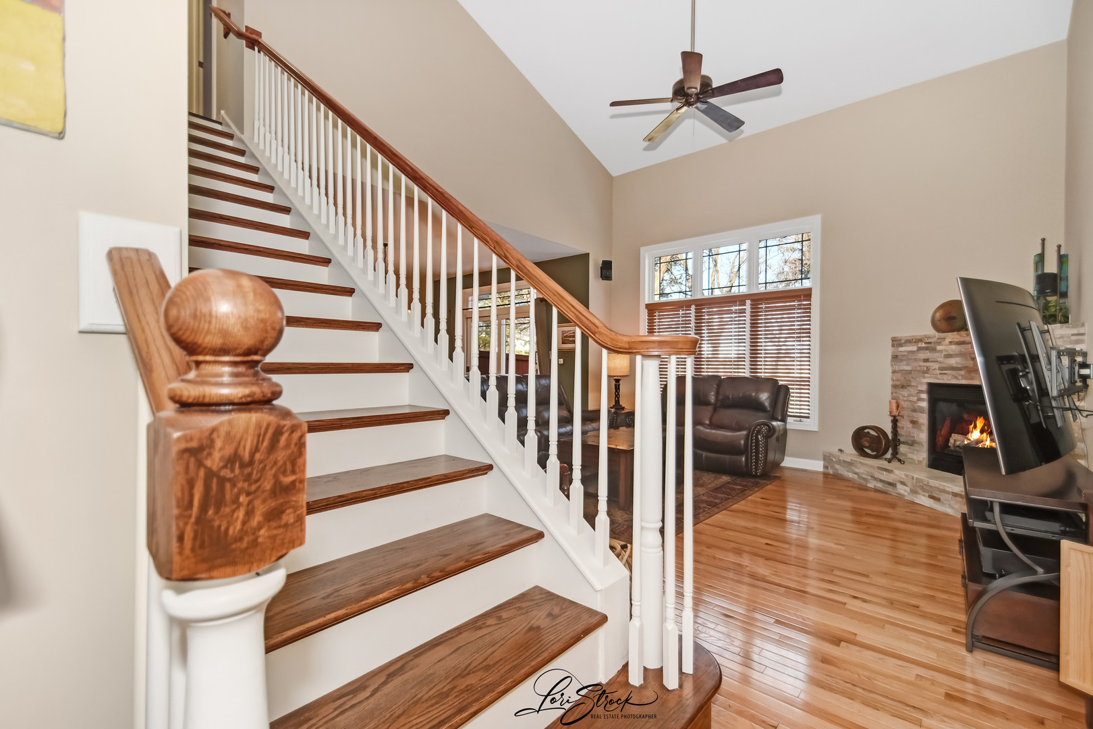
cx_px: 546
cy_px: 364
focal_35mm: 15
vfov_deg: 77.3
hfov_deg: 100.4
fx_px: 455
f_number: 8
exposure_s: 1/1250
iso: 400
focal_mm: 10
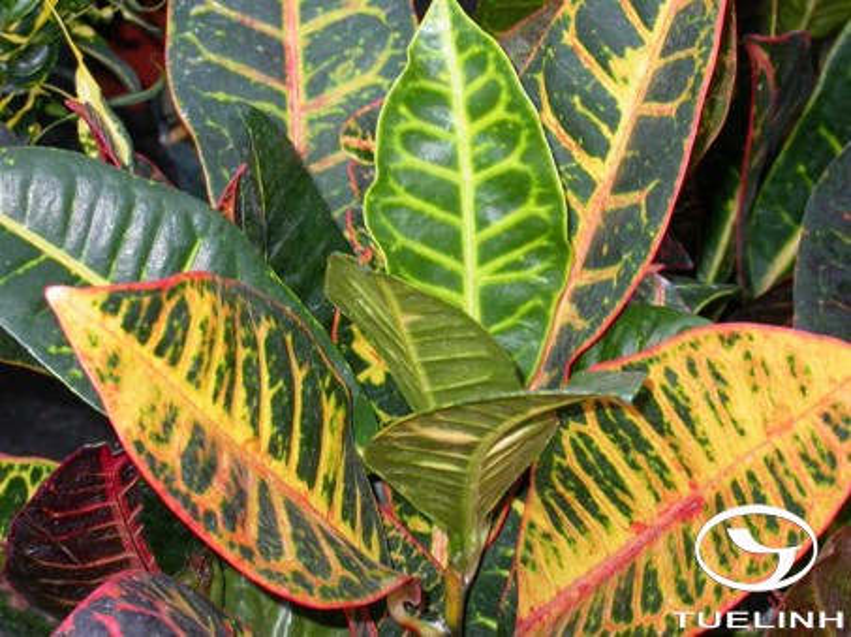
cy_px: 318
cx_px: 426
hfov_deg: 16.7
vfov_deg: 12.5
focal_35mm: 118
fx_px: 2899
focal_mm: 24.4
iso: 100
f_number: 4.3
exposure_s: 1/60.3
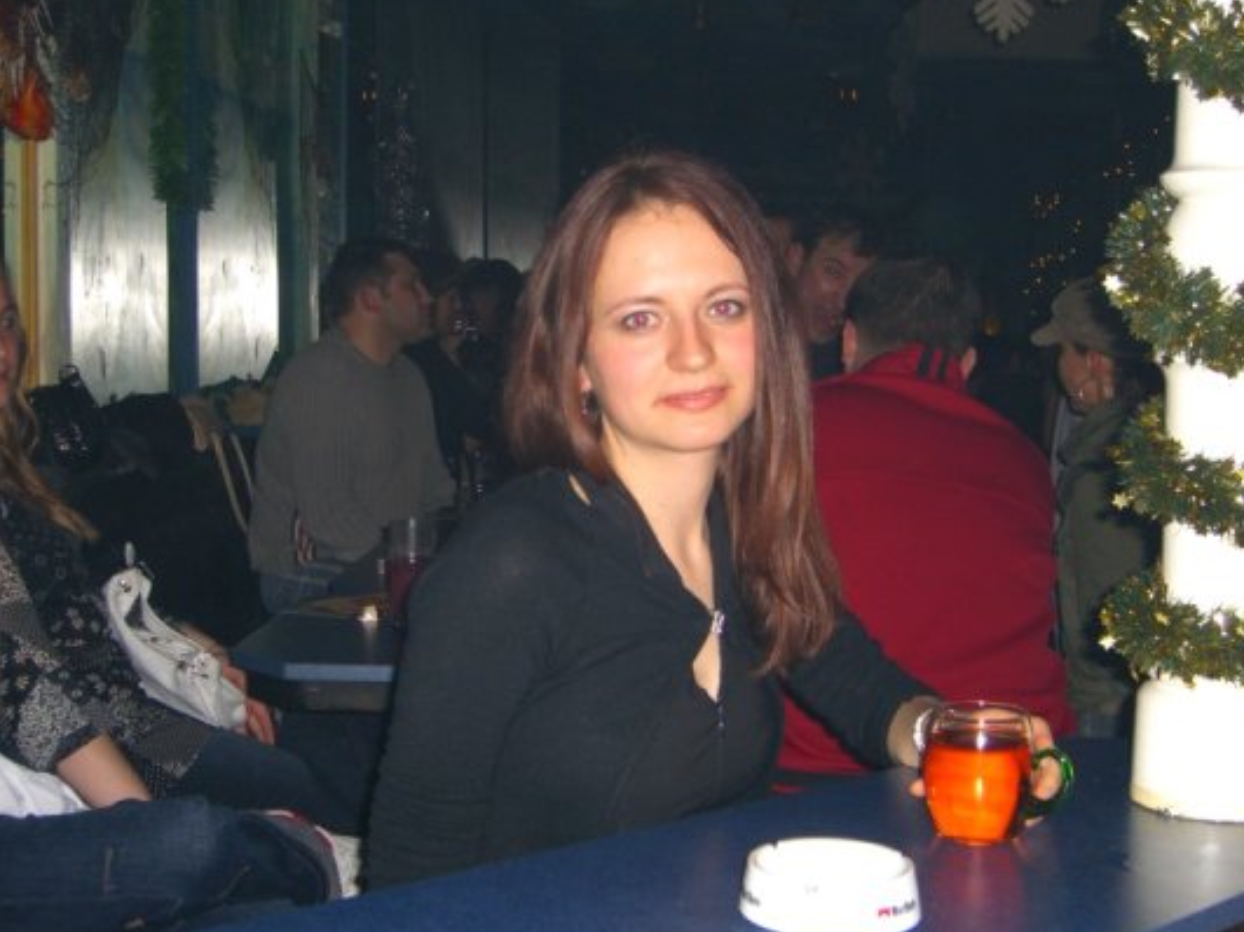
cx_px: 588
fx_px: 1868
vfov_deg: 28.0
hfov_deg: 36.8
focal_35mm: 52
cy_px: 429
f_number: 3.1
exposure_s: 1/60
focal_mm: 9.5
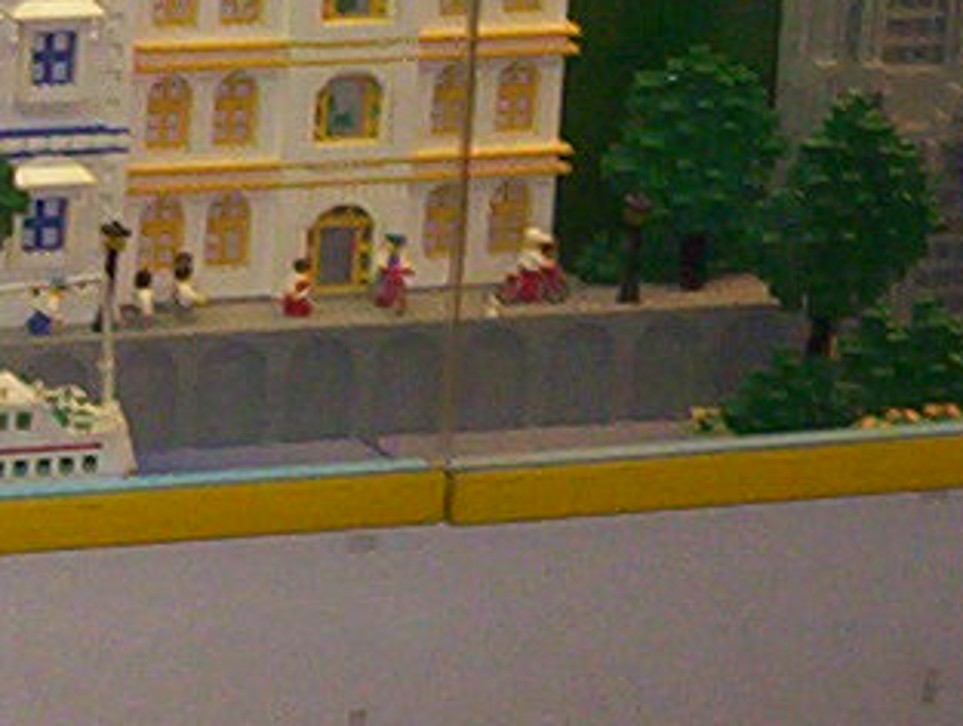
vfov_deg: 5.3
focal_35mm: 282
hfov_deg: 7.0
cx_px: 222
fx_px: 7860
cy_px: -12
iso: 140
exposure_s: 1/69.5
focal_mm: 7.1
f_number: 2.97
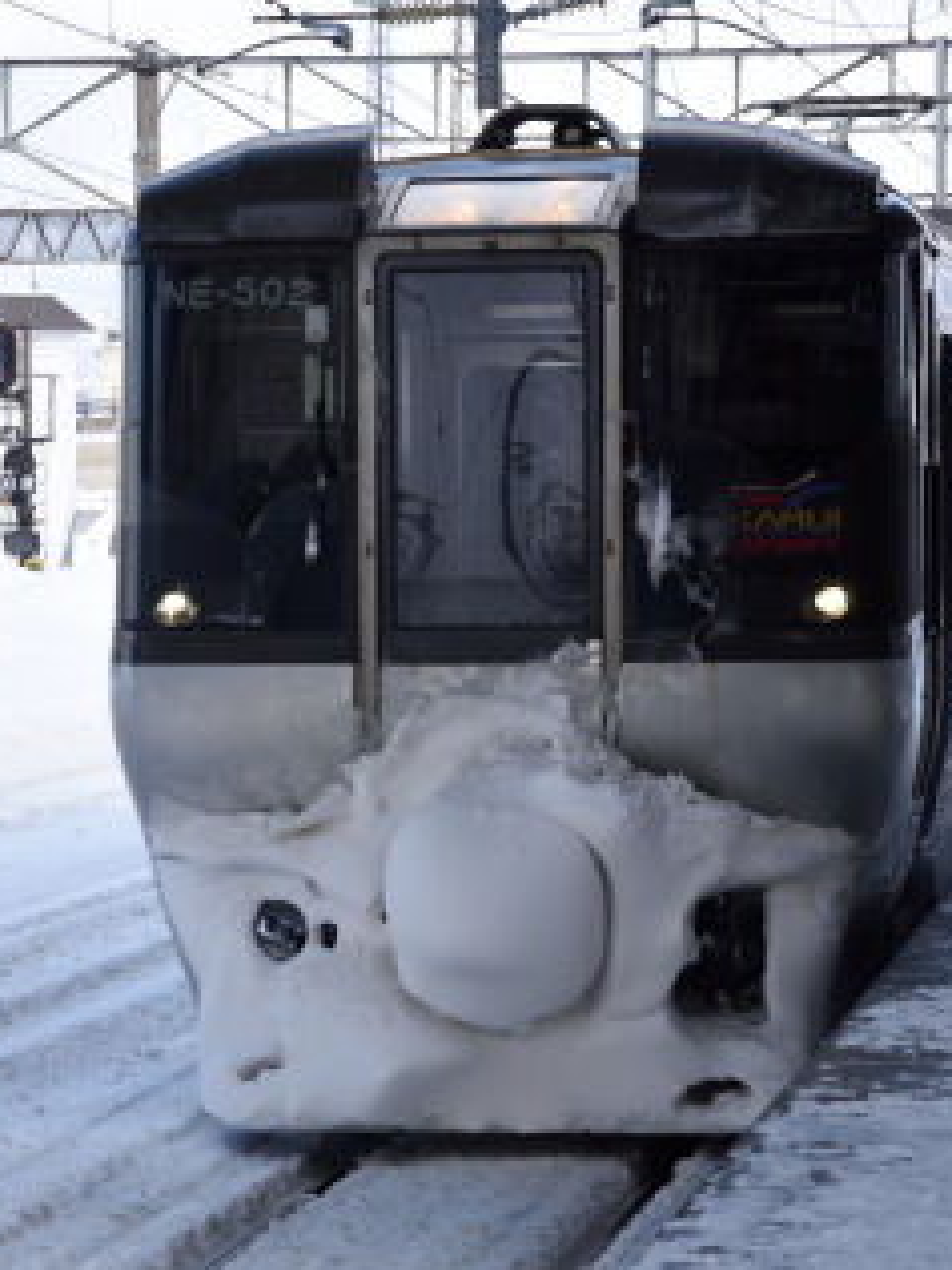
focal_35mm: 175
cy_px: 635
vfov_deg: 11.3
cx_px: 462
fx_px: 6417
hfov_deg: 8.5
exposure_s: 1/125
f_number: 13
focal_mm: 120
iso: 200
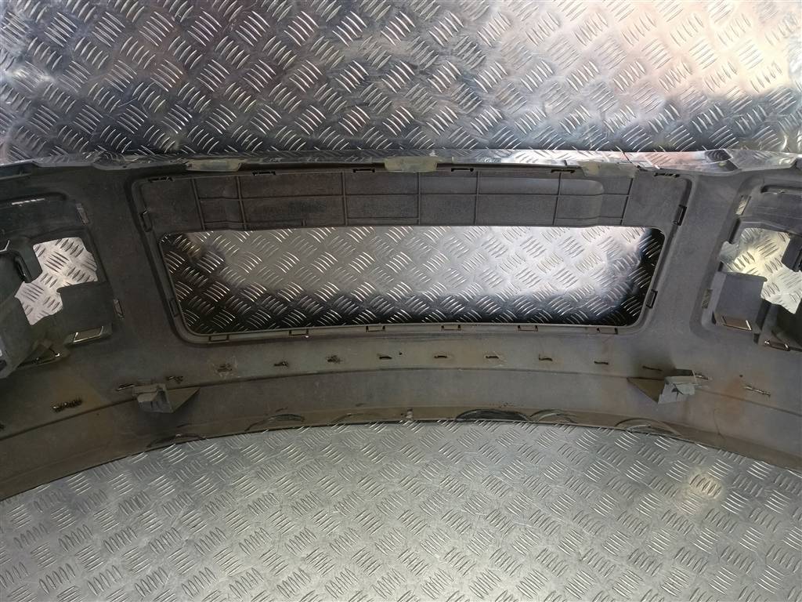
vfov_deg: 51.4
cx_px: 401
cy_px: 301
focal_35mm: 27
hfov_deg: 65.3
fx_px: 626
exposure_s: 1/50
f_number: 1.6
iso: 113
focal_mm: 4.11
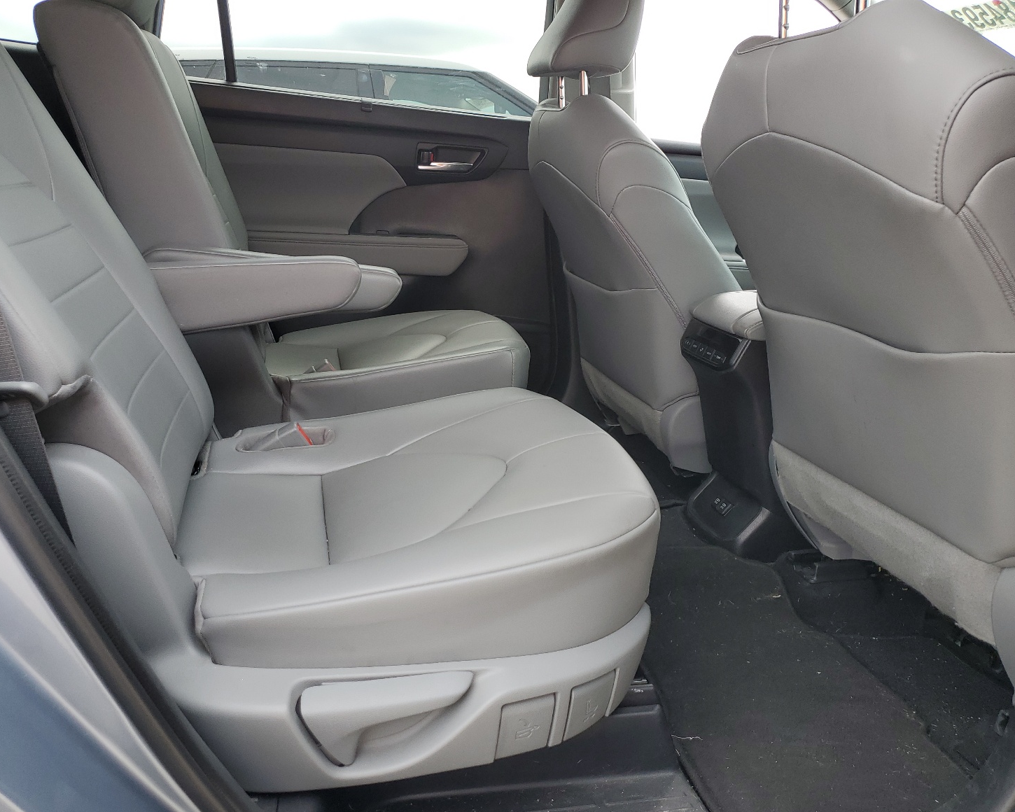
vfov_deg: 51.5
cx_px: 478
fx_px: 841
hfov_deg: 62.2
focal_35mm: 28
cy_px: 419
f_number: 1.5
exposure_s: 1/286
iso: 50
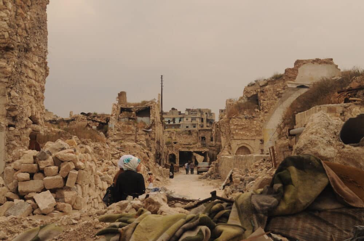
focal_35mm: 60
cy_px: 120
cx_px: 182
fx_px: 606
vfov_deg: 22.6
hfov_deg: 33.4
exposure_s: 1/320
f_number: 9
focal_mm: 40
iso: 250
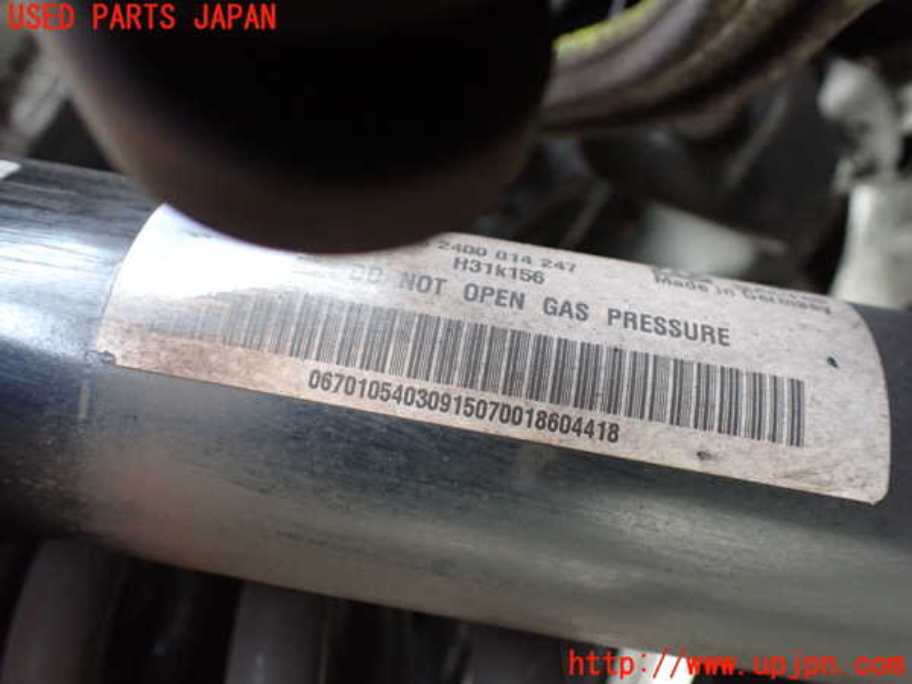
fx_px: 790
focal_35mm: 30
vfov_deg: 46.8
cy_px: 342
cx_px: 456
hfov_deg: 60.0
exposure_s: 1/40
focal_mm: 5.4
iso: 800
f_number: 2.3
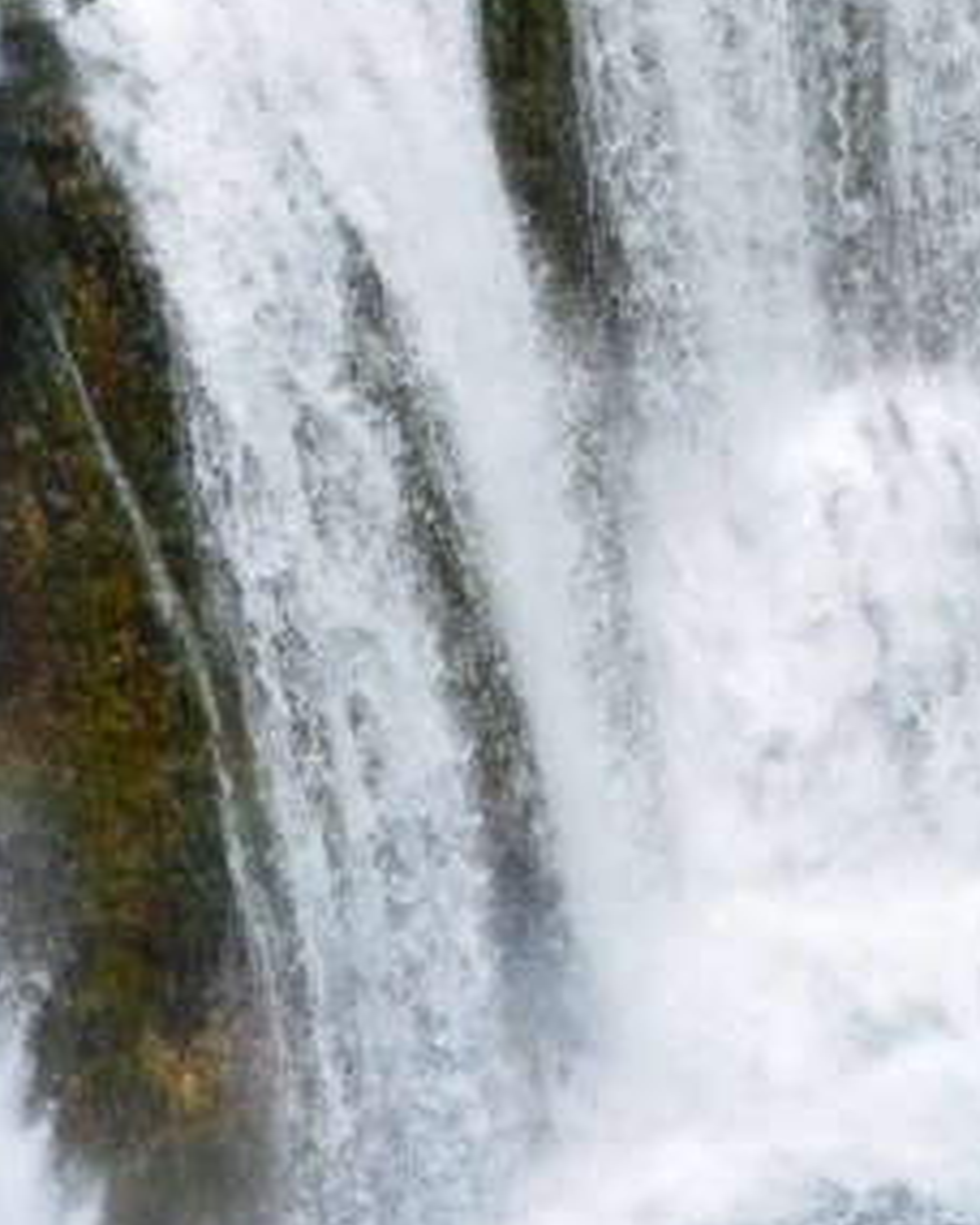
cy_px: -885
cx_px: 1171
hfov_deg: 9.4
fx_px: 5873
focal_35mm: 162
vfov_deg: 11.2
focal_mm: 32
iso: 200
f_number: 9
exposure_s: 1/400
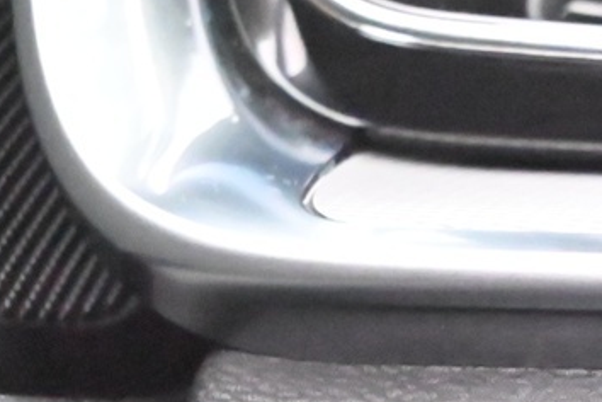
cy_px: 904
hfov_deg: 10.2
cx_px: 1029
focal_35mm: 192
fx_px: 3210
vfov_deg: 6.8
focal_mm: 42
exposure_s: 1/15
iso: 25600
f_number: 5.6
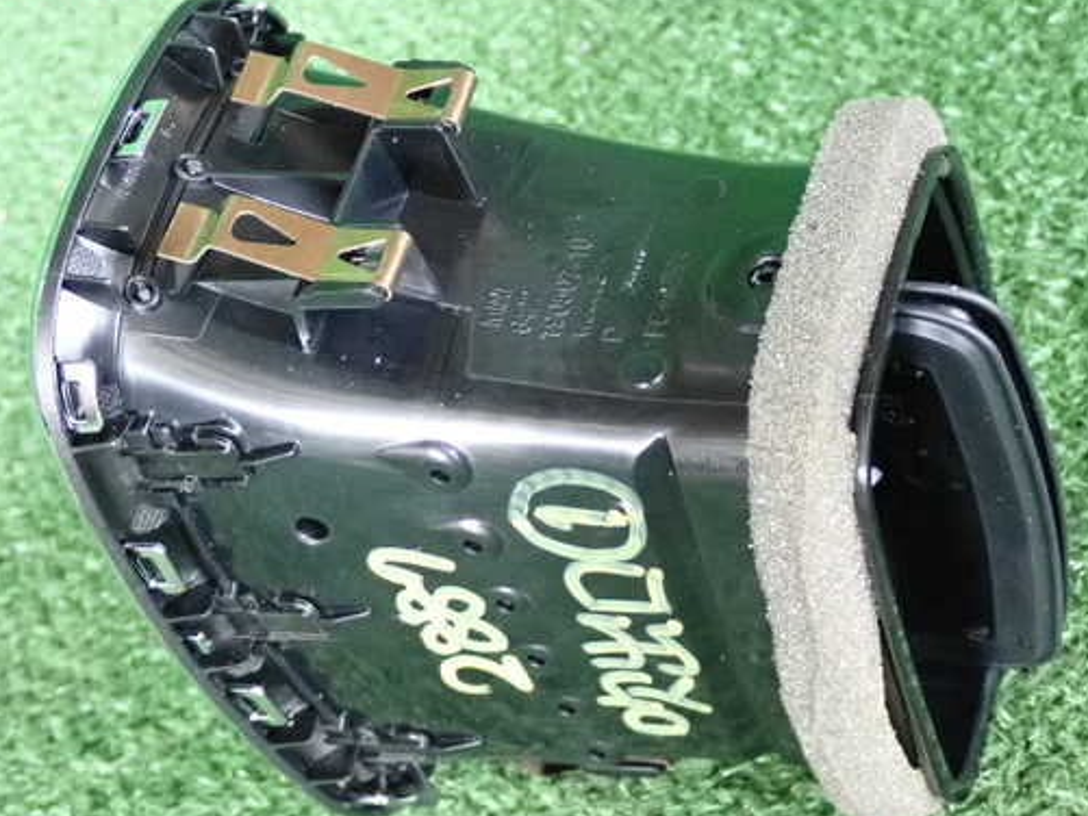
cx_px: 571
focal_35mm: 85
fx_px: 2672
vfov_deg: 17.4
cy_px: 425
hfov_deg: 23.0
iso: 2000
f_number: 3.9
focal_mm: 12.73
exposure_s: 1/125
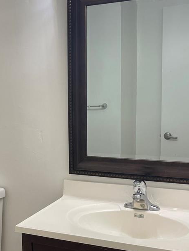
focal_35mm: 51
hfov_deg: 28.1
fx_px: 371
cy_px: 148
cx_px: 46
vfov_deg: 37.4
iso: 125
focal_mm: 5.1
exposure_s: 1/120
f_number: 1.6
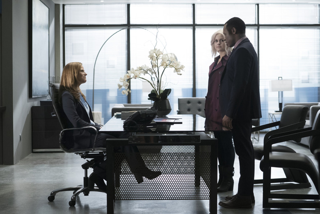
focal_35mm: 70
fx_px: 623
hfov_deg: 28.8
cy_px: 107
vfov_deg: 19.5
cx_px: 160
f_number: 4.5
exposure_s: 1/320
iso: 8000
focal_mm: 70
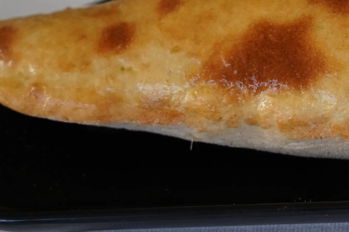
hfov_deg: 6.8
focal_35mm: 297
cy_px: -207
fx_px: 2879
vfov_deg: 4.6
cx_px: 585
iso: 250
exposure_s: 1/400
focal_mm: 70
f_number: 2.8
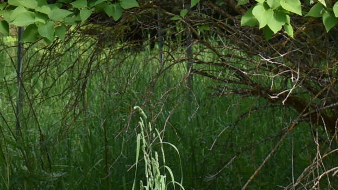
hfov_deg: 11.8
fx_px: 1631
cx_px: 163
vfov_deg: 6.5
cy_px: -182
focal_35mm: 182
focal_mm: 24
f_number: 3.8
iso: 100
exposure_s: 1/200
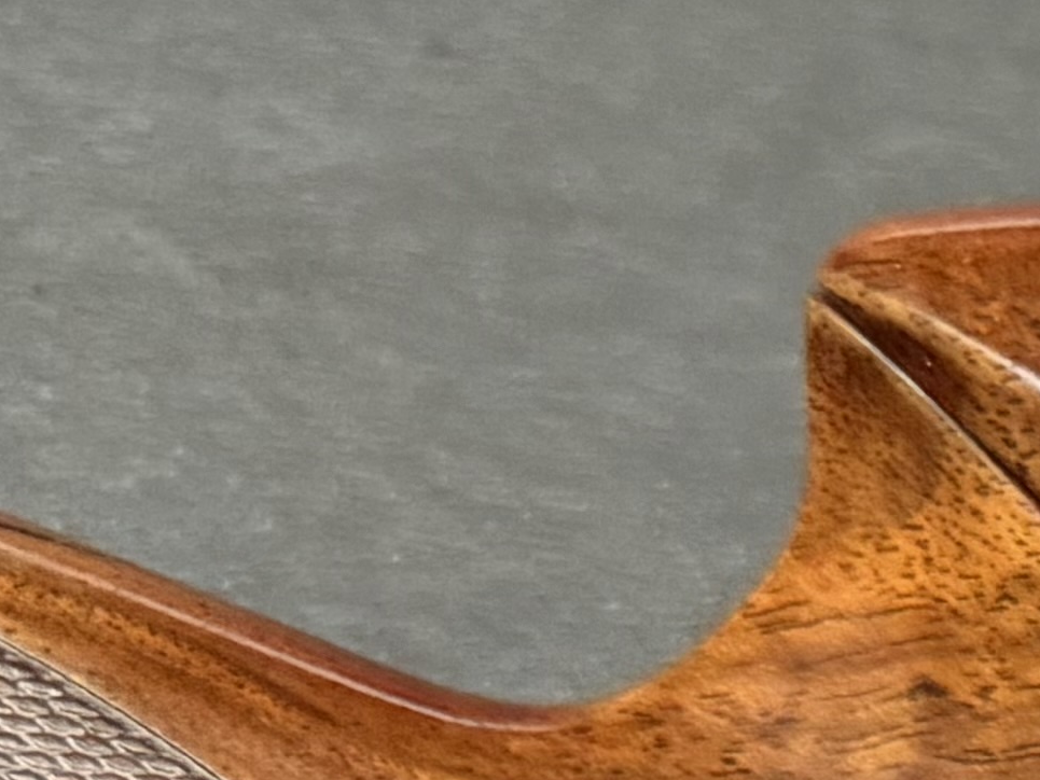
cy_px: 1754
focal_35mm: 142
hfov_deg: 11.5
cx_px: 2487
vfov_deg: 9.5
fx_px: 4267
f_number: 1.78
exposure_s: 1/50
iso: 500
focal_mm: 6.76
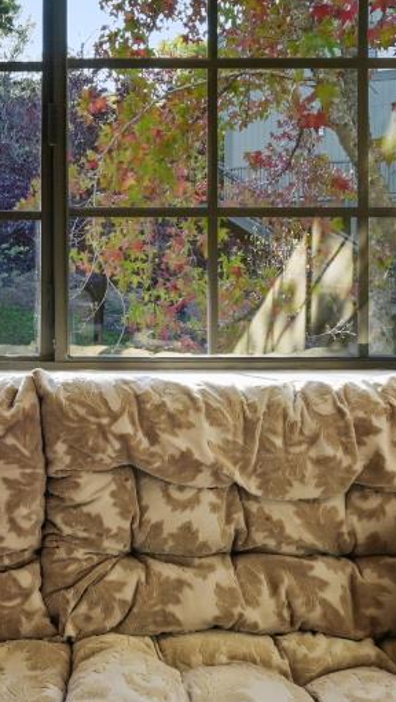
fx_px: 802
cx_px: 38
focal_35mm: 43
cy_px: 260
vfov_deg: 46.9
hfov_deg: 26.8
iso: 200
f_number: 8
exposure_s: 1/25
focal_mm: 14
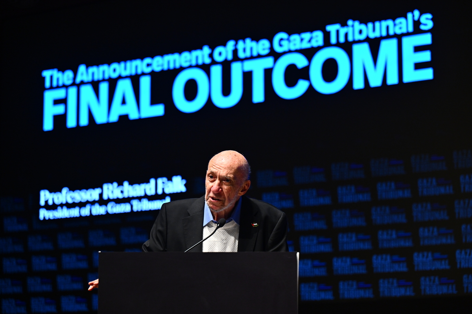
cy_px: 157
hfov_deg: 19.5
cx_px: 236
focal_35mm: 105
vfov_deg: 13.0
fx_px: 1377
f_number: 2.8
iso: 1250
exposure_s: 1/250
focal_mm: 105
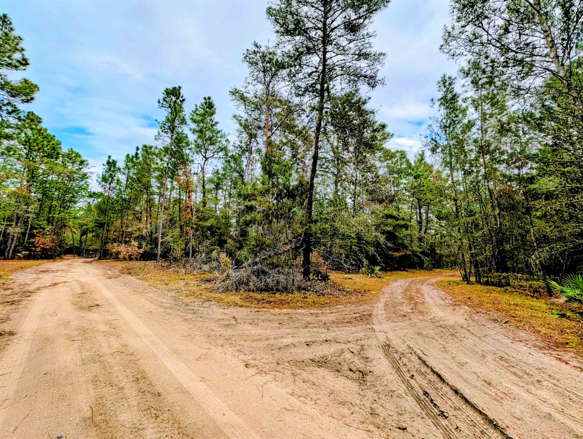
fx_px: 202
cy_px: 220
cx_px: 292
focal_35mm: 12
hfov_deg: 110.5
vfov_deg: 94.6
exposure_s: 1/2545
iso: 54
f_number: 1.7
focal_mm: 2.02
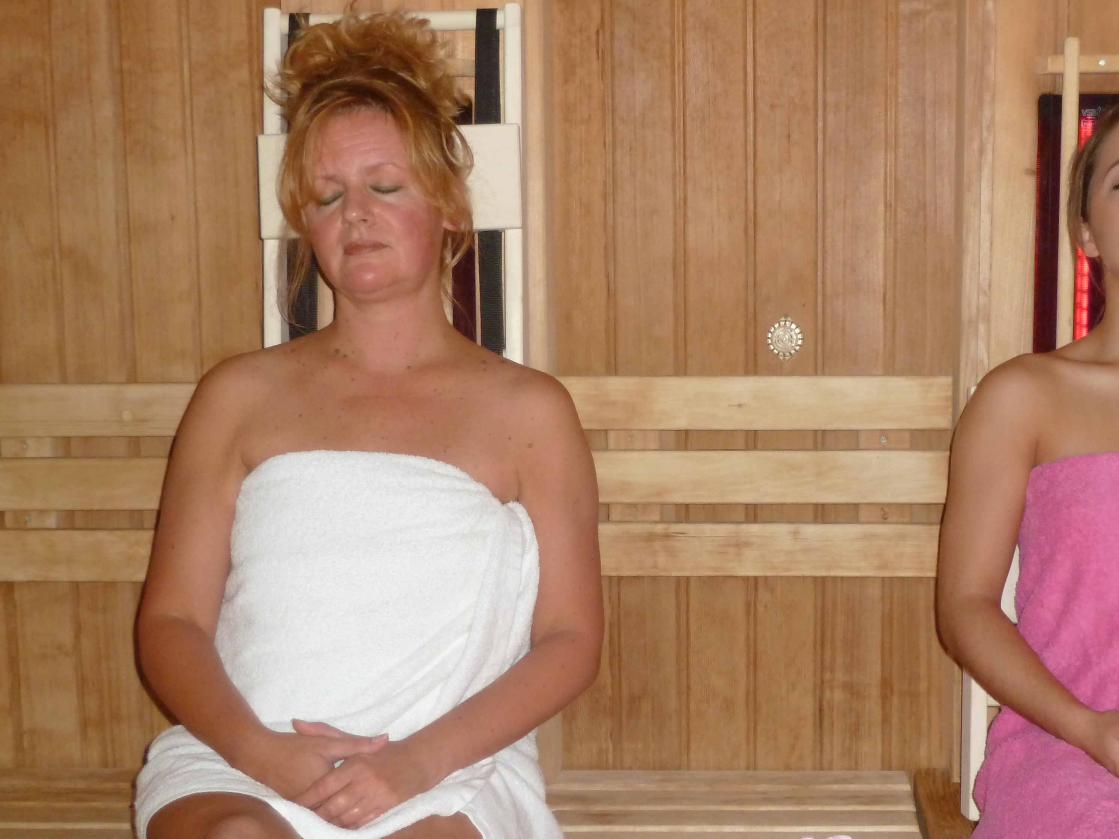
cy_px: 516
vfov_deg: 24.8
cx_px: 720
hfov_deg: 32.5
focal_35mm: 59
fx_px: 1907
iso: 250
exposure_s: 1/30
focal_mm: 7.3
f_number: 3.7
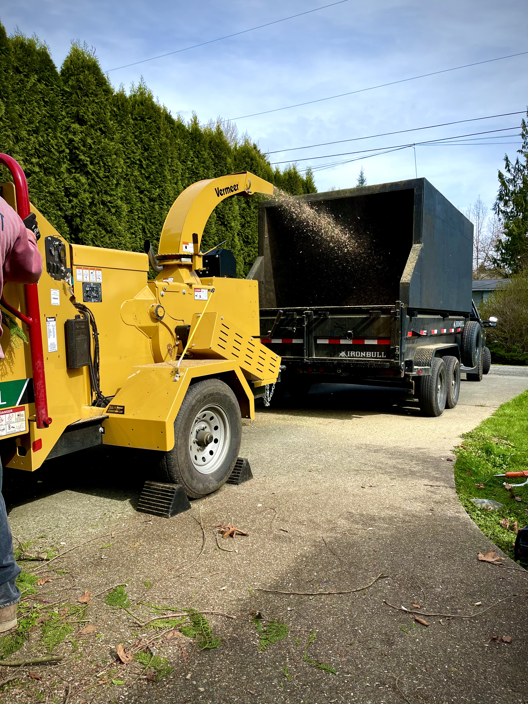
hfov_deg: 53.1
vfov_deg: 67.3
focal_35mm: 26
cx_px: 264
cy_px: 352
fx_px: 529
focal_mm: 5.1
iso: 32
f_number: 1.6
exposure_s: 1/2857
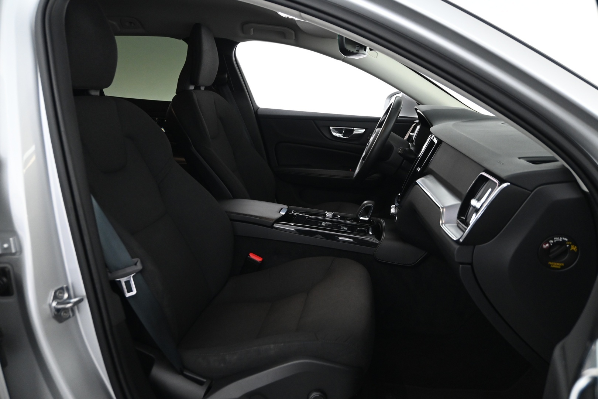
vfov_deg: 44.6
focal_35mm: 29
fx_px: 486
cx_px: 299
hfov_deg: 63.2
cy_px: 200
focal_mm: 19.5
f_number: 3.8
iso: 1600
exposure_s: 1/20
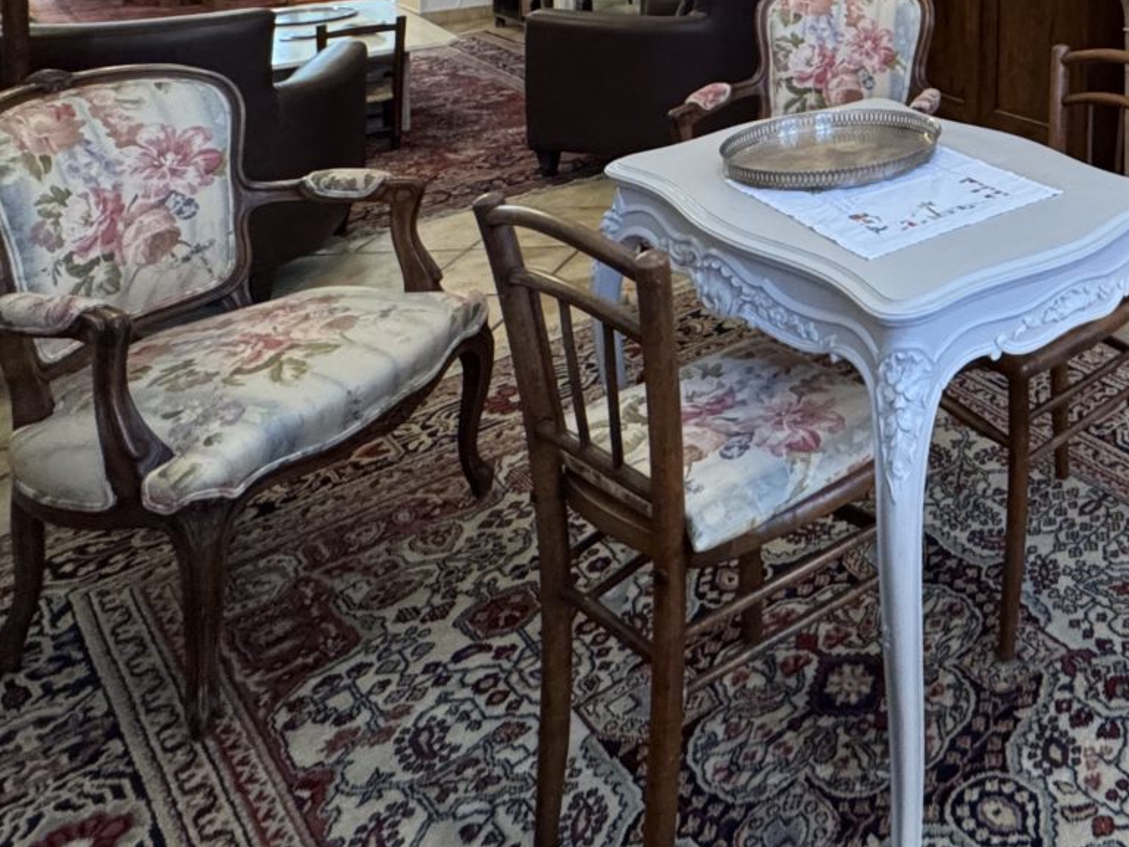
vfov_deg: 32.7
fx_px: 1142
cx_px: 1223
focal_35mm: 35
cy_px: -196
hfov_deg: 42.3
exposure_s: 1/50
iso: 500
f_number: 2.2
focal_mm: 2.22
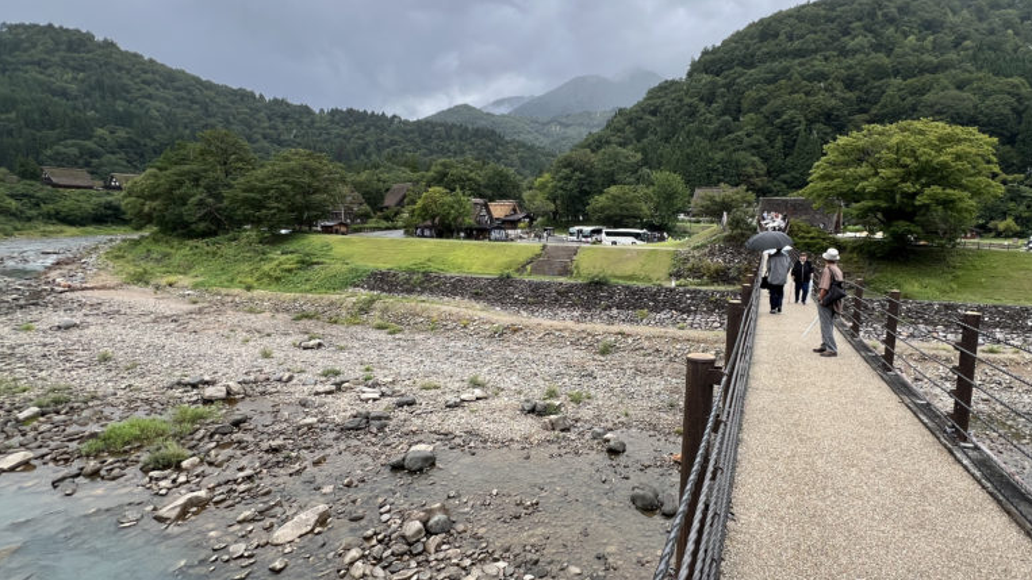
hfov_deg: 88.5
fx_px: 520
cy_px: 322
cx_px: 615
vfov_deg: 58.2
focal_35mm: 19
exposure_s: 1/531
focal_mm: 1.57
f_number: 1.8
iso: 32
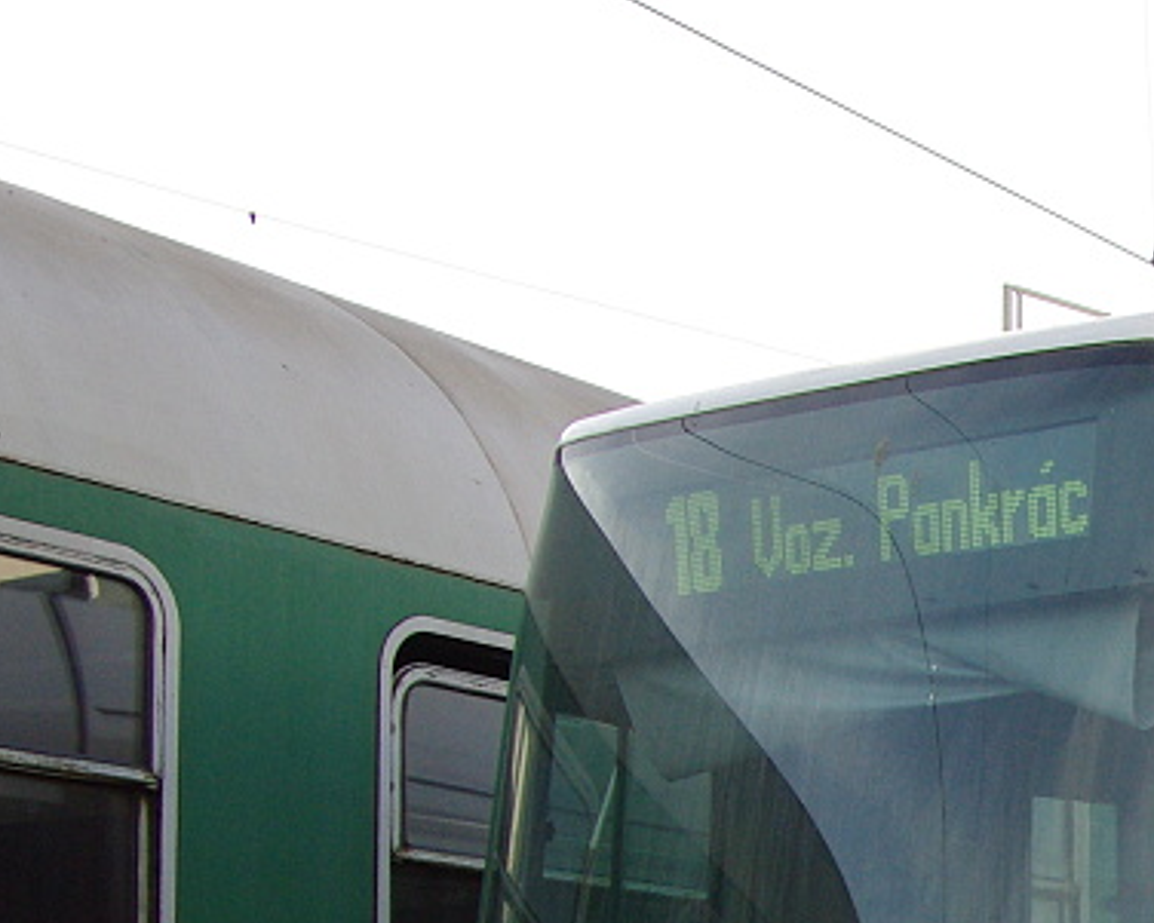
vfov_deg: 16.2
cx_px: 1532
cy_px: 1201
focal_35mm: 90
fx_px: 3075
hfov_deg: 19.5
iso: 400
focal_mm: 20
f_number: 8
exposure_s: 1/320
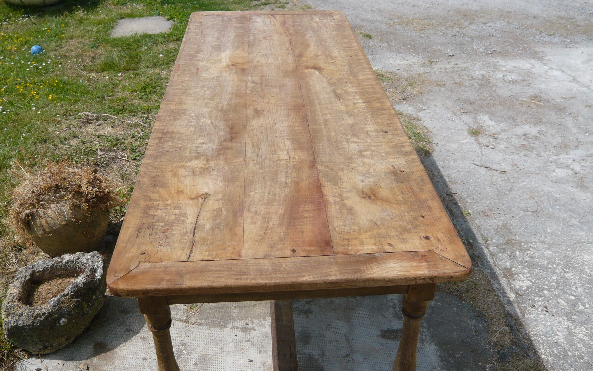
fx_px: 566
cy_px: 201
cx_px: 292
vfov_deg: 36.3
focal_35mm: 35
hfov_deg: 55.3
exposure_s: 1/160
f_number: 9
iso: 100
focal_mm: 5.2
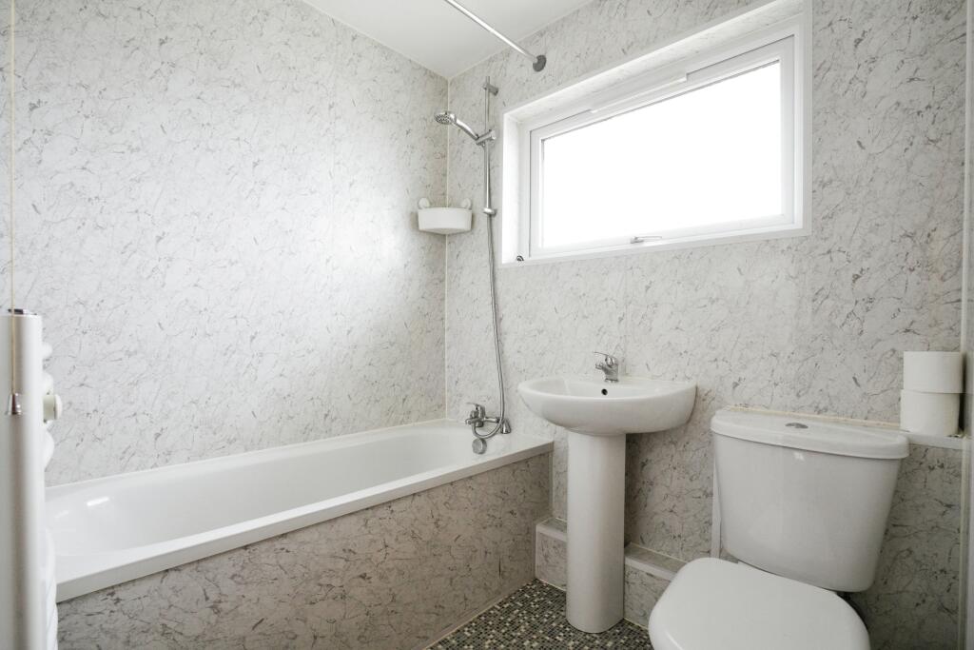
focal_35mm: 16
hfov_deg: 96.7
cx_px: 487
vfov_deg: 73.8
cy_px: 325
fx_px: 433
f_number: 9
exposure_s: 1/20
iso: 2000
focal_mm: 16
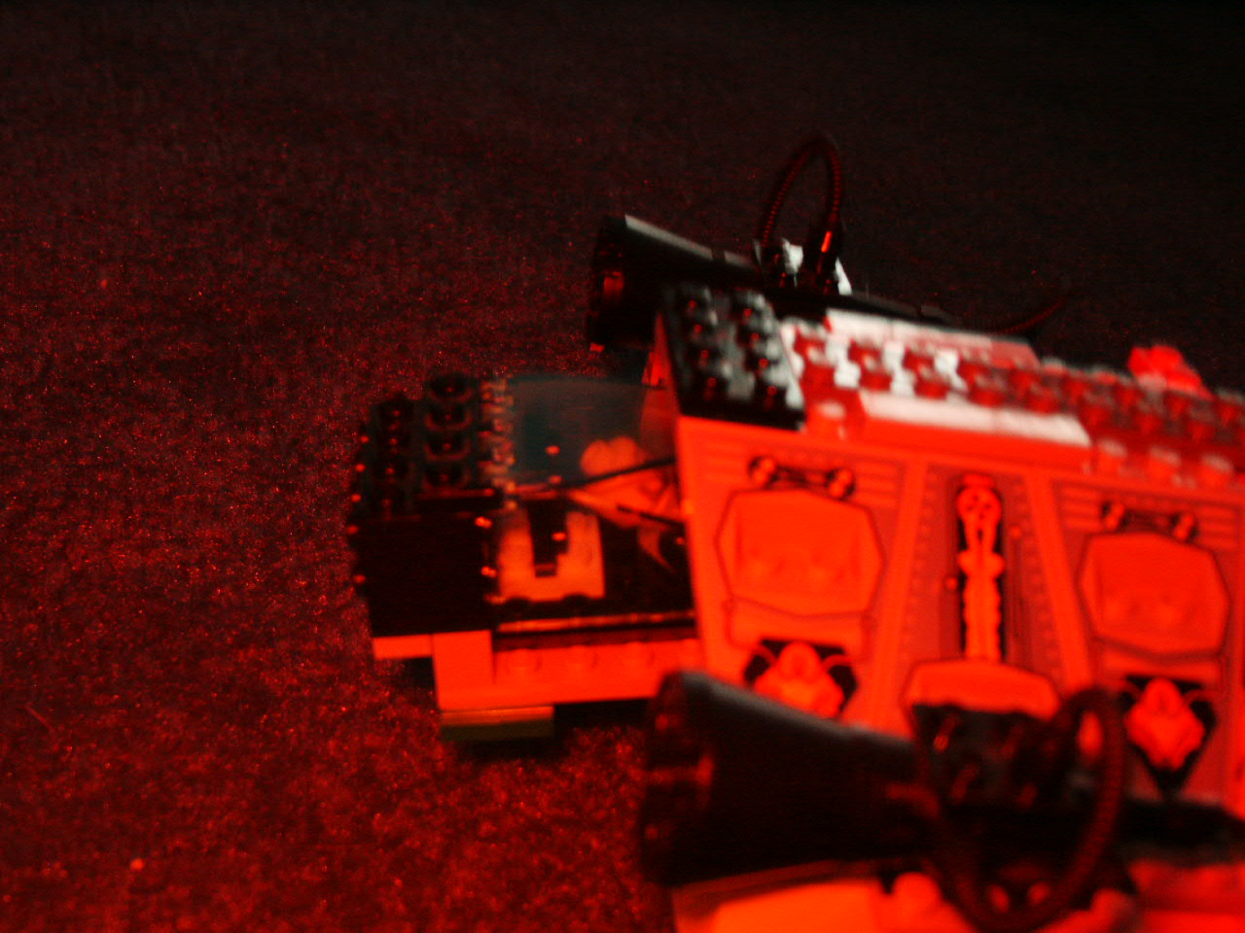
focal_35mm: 49
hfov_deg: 38.9
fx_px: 1762
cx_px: 622
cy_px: 466
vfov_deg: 29.7
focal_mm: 10.13
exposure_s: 1/45
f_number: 3.6
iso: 200
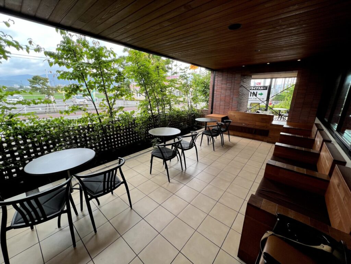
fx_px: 132
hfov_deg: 106.2
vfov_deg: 89.9
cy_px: 132
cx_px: 176
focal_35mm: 13
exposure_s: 1/168
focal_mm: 1.57
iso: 32
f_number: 1.8
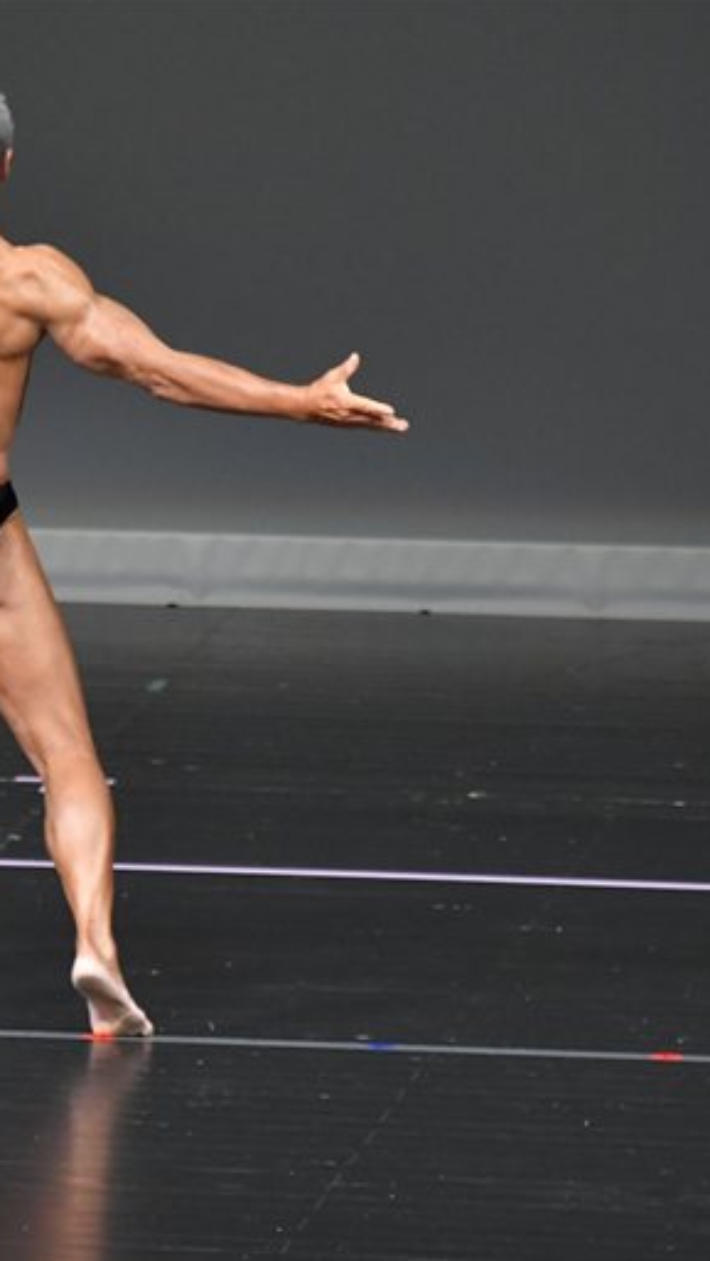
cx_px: 23
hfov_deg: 2.1
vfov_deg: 3.6
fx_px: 19824
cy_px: 629
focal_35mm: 593
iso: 4000
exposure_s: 1/400
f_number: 5.6
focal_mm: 250
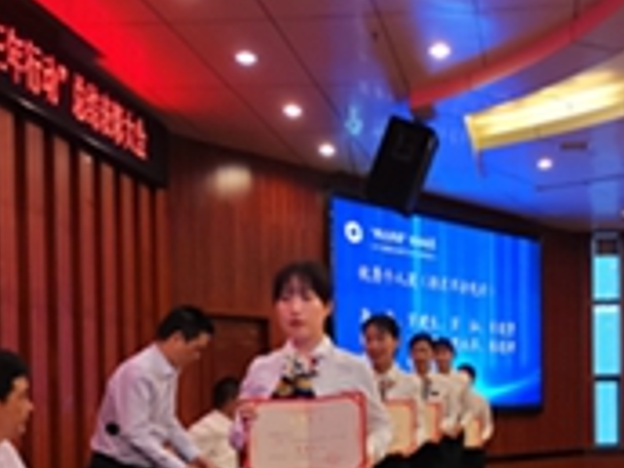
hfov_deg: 34.5
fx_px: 991
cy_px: 430
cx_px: 435
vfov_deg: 25.6
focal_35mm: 55
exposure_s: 1/100
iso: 250
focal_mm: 5.58
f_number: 1.8
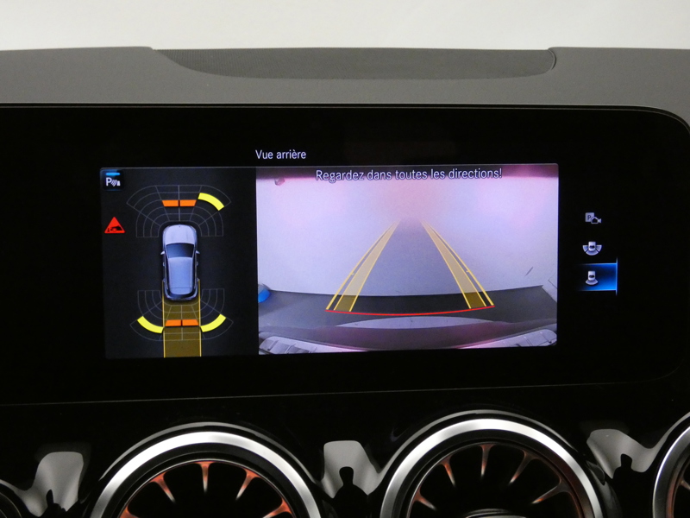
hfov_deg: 38.2
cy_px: 259
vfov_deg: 29.1
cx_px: 345
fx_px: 997
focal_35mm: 50
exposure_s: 1/40
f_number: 3.9
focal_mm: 9
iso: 1600
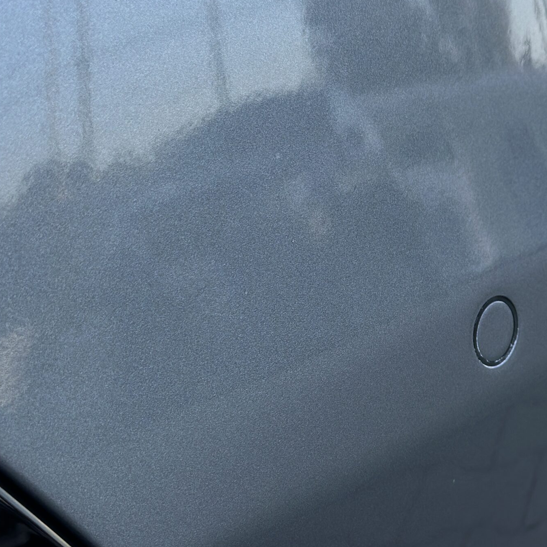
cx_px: 412
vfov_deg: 21.4
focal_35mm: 81
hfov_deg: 21.2
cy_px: 335
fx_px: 1448
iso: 80
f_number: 1.78
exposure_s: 1/672
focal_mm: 6.86
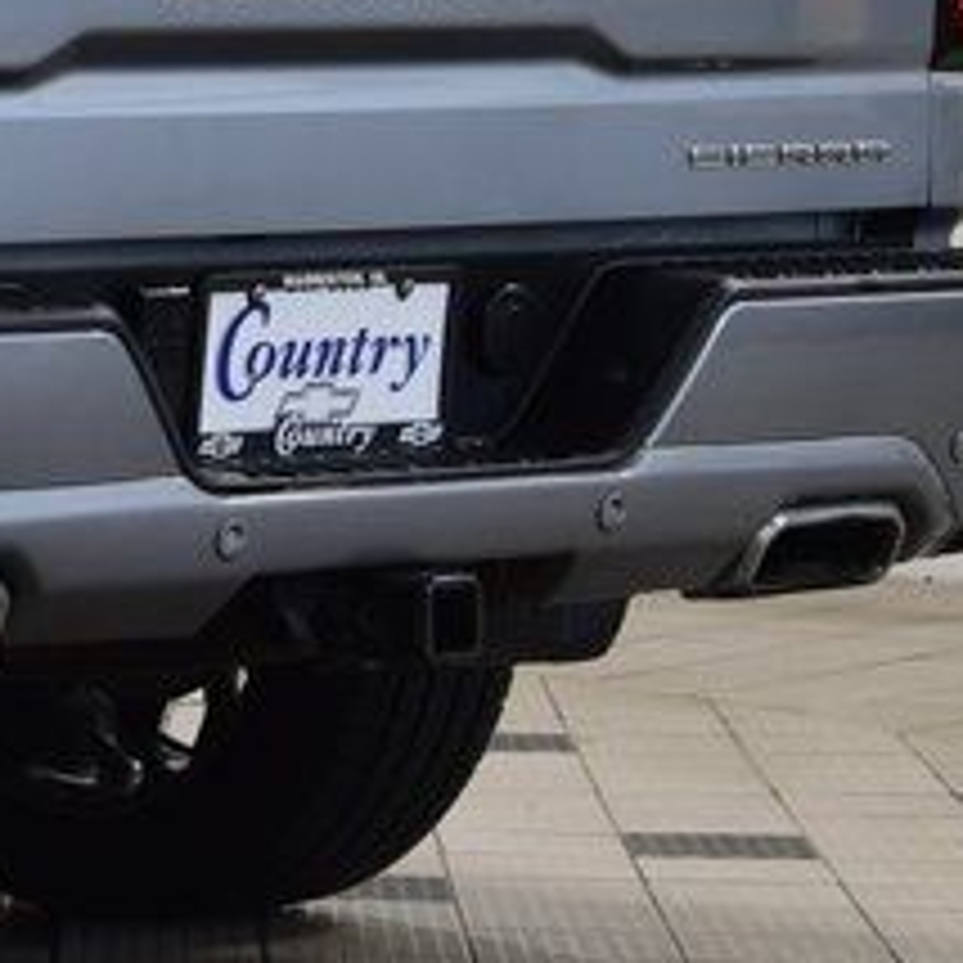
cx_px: -958
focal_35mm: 213
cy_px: 88
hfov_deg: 7.9
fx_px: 6705
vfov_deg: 8.2
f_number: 6.3
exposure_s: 1/20
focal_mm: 35
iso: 400
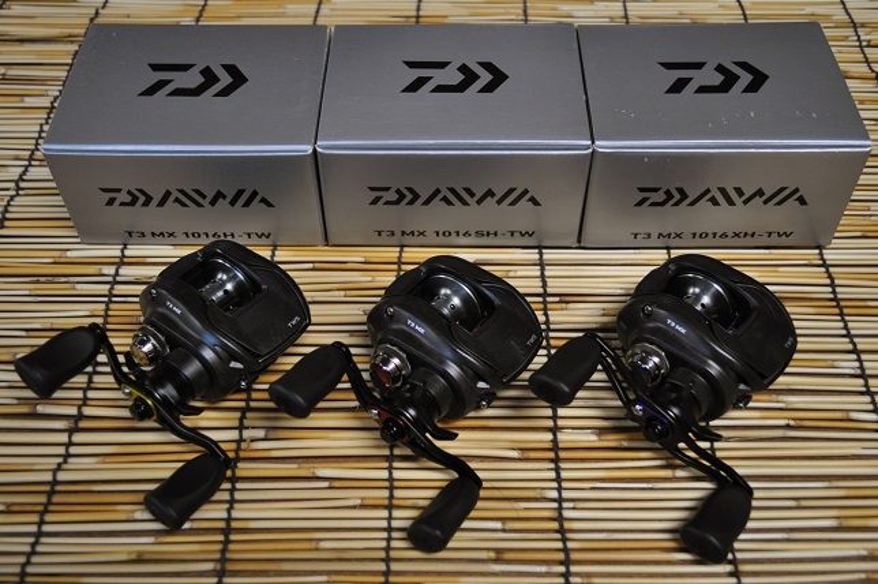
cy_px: 292
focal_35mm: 36
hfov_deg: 53.2
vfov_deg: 36.8
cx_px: 439
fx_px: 877
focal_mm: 24
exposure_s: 1/50
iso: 800
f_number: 4
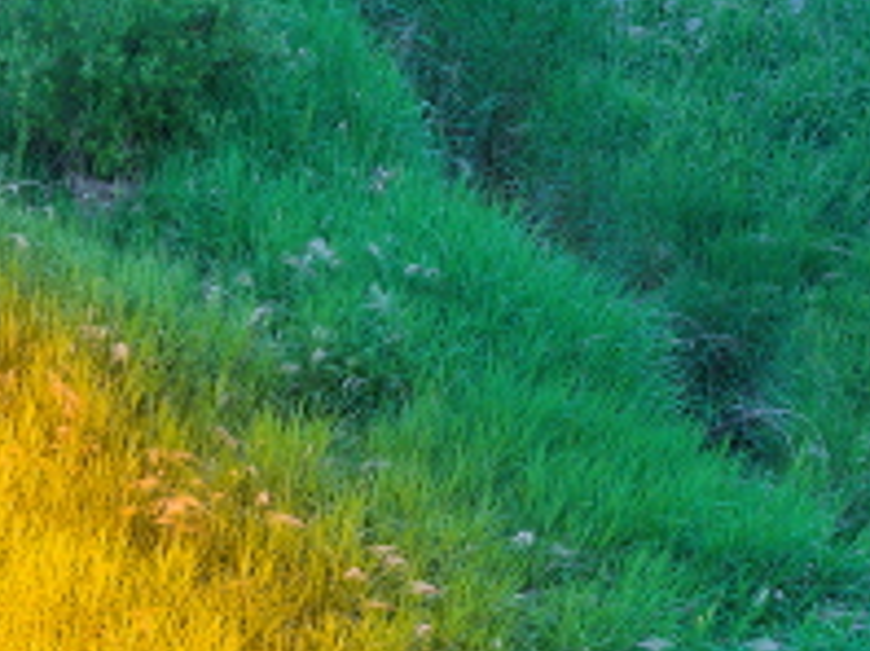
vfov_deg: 11.2
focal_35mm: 124
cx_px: -615
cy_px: 1133
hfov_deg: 14.3
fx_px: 3113
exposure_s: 8.8
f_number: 9.5
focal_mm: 45
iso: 100
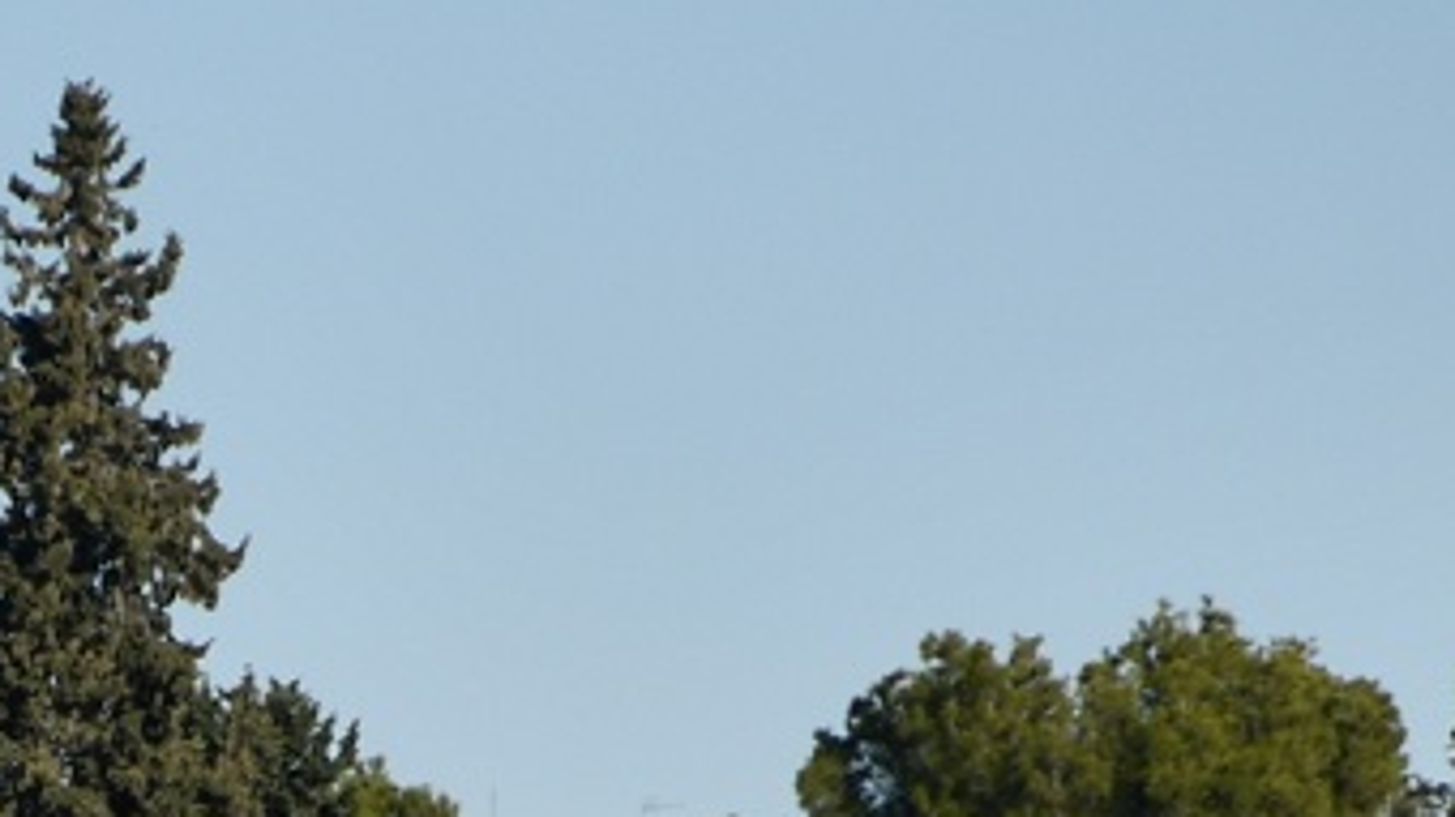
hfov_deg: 1.6
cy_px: 1946
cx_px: -633
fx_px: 53495
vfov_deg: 0.9
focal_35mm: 1387
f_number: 7.1
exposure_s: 1/200
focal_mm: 200
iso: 100
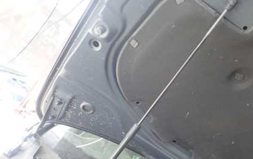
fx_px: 262
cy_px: 114
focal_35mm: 38
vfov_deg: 33.2
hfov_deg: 51.5
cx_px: 136
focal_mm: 4.5
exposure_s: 1/25
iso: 800
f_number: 2
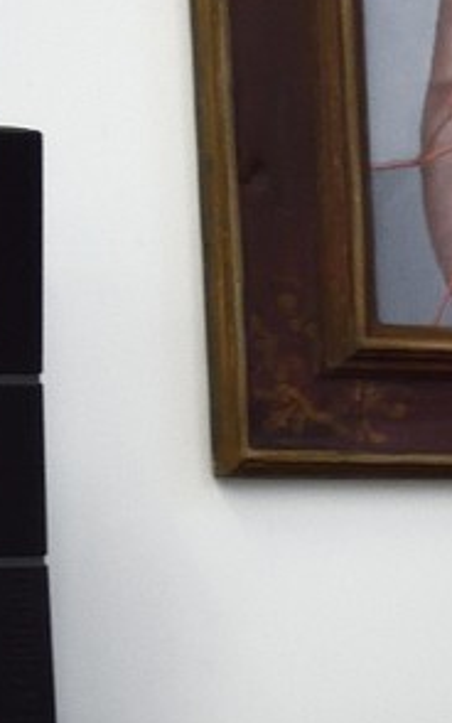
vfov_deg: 10.5
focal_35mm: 194
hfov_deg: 5.7
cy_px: 984
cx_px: 1889
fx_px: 3820
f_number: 5.6
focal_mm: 35
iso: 1600
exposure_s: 1/125
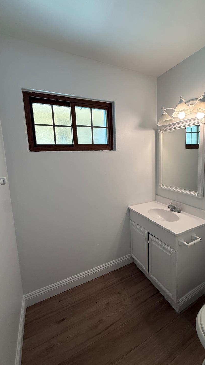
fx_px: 155
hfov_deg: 66.5
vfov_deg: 99.4
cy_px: 178
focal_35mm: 16
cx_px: 121
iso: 100
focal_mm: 2.22
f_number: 2.2
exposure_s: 1/120
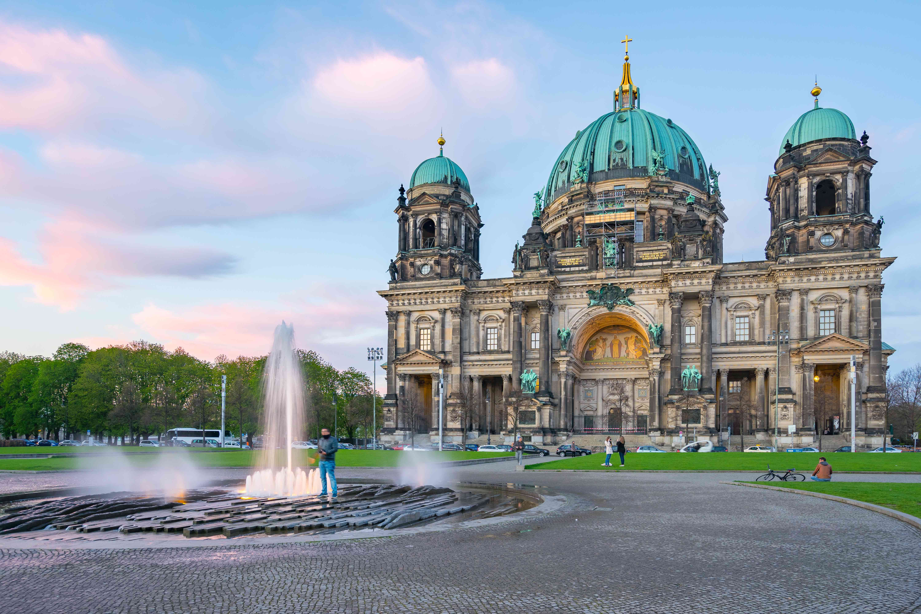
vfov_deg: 64.6
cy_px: 307
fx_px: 486
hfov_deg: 86.9
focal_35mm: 19
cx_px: 460
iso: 100
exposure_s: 1/20
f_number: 5.6
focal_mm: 19
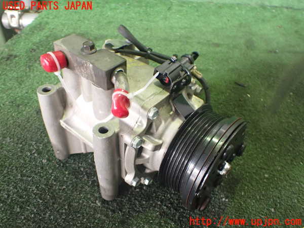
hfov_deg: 60.0
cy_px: 114
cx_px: 152
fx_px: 263
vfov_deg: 46.8
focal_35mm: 30
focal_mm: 5.4
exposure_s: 1/60
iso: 800
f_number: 2.3
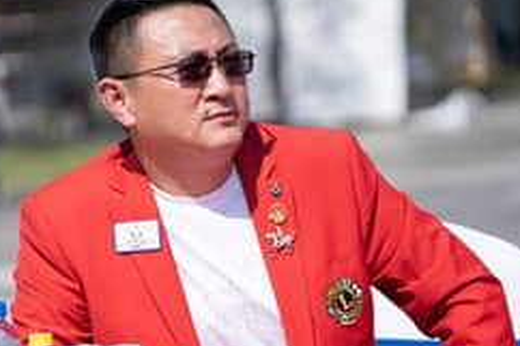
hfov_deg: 11.0
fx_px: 2699
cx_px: 174
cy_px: 202
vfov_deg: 7.3
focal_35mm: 187
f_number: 2.8
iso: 200
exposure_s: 1/3200
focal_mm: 113
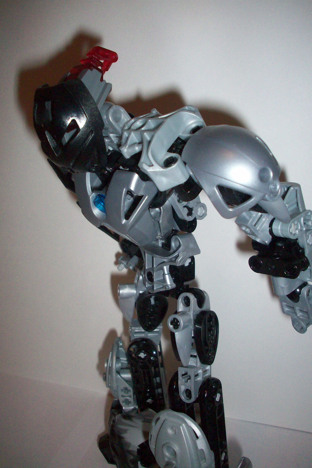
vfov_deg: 49.6
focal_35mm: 39
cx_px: 149
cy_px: 232
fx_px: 507
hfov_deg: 34.2
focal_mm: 6.2
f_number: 2.8
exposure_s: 1/64
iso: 160
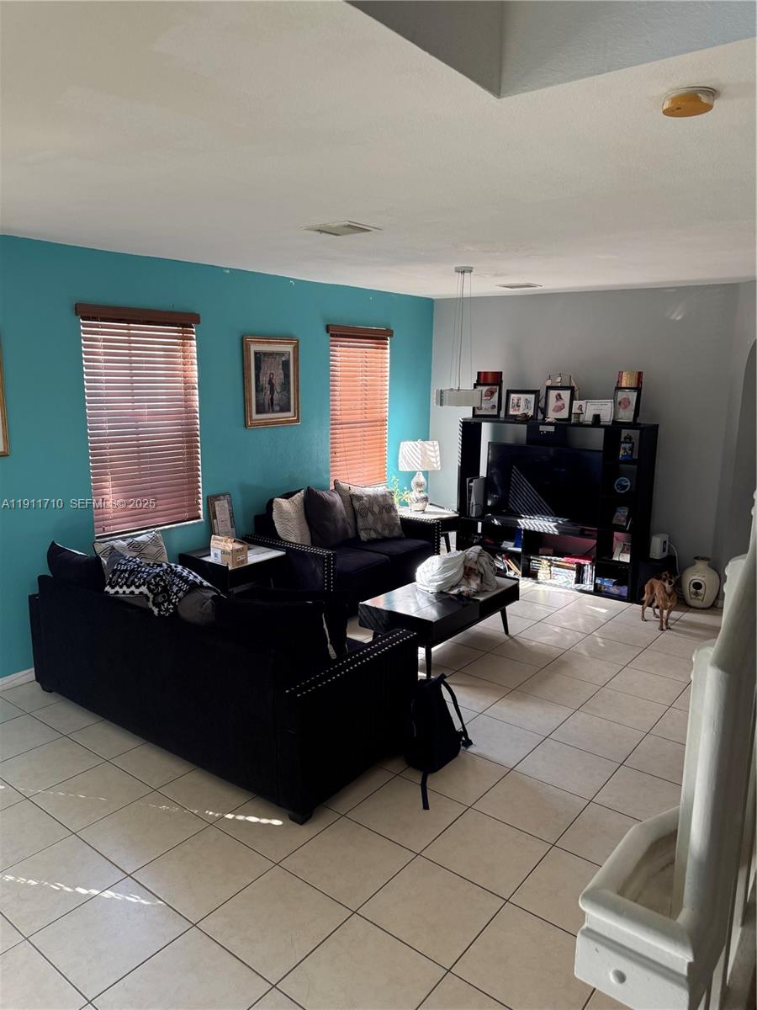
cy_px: 505
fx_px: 700
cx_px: 378
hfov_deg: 56.8
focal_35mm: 24
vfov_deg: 71.6
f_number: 1.78
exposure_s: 1/124
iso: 160
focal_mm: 6.76
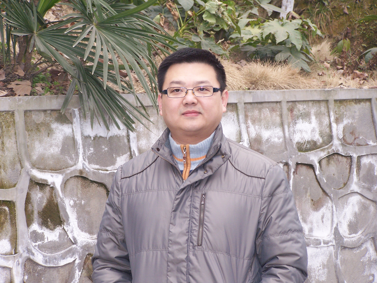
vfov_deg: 10.7
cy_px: 142
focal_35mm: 139
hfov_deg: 14.2
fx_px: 1514
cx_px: 188
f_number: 3.2
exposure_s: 1/125
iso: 140
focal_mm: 23.1
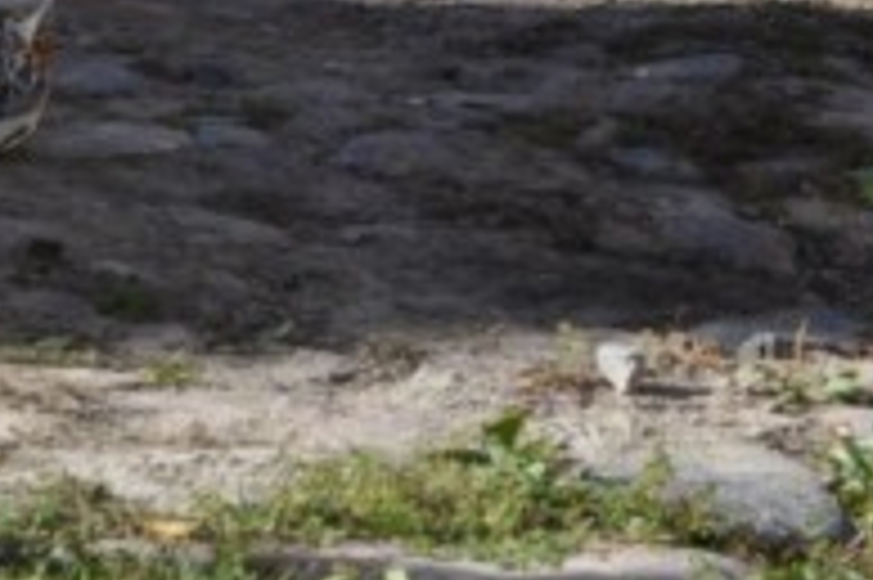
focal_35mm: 247
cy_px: -366
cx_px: -360
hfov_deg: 8.2
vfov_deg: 5.5
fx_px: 5985
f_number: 9
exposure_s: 1/320
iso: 250
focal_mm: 40
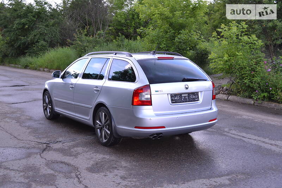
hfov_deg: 43.6
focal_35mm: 45
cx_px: 141
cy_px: 94
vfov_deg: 29.9
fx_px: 352
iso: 360
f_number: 5.6
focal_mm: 30
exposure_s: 1/125
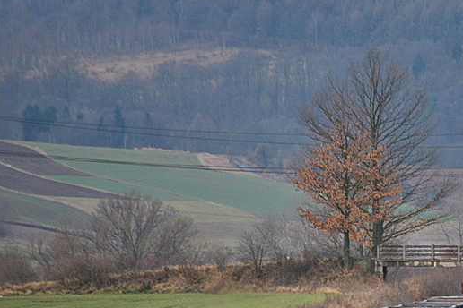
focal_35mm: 523
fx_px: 6726
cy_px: 261
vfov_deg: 2.6
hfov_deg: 3.9
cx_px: 400
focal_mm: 200
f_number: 5.6
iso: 200
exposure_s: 1/250
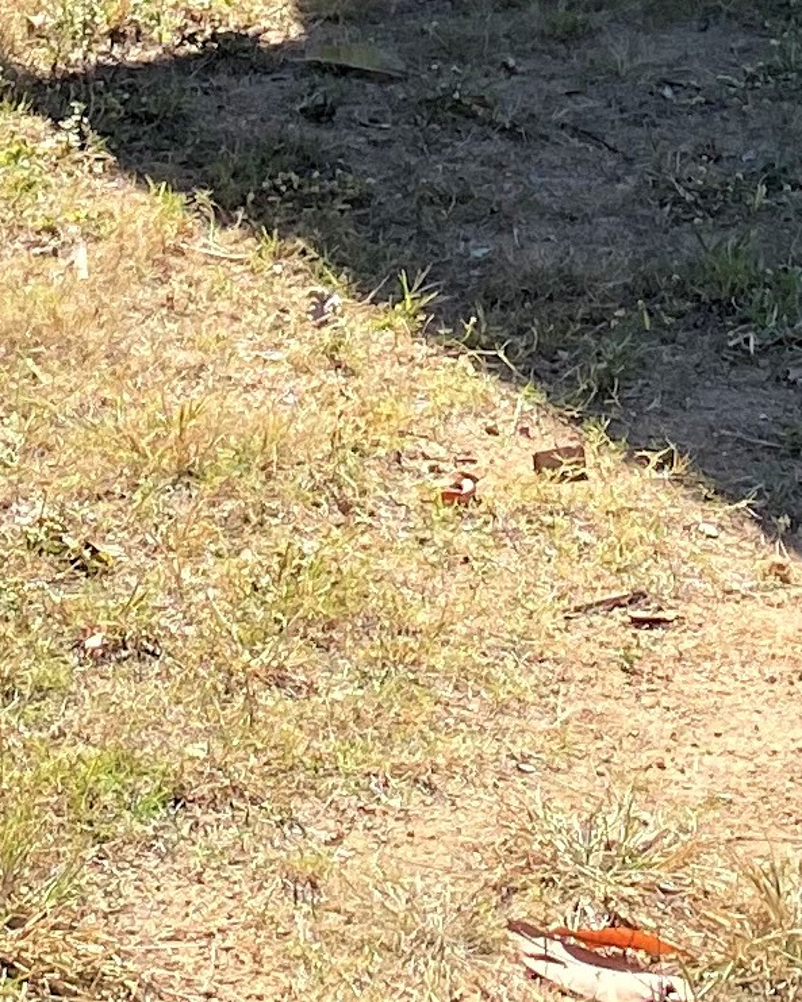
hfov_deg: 11.2
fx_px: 4094
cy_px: -953
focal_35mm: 138
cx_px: 456
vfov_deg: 12.4
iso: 32
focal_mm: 4.25
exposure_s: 1/898
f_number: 1.8
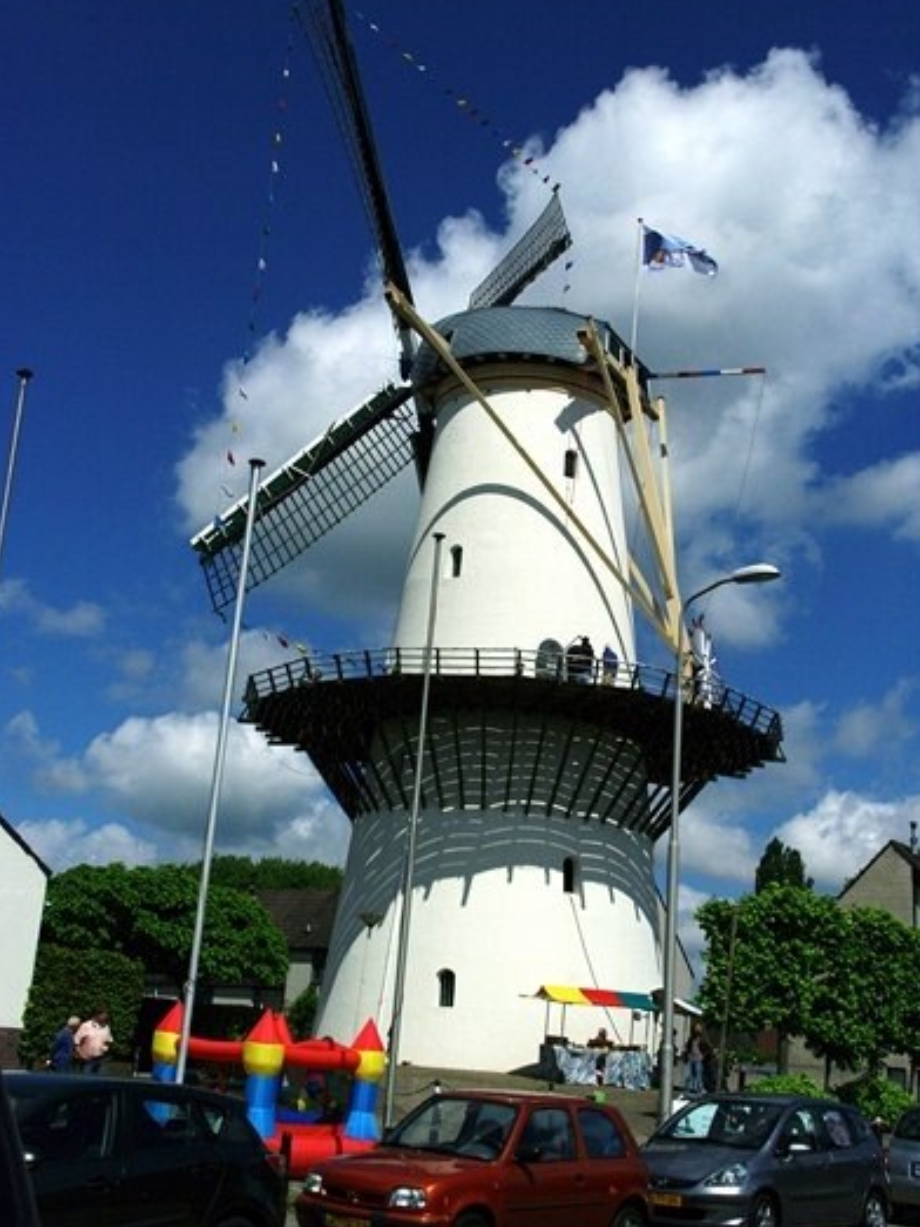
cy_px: 563
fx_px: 1524
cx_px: 456
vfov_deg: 43.8
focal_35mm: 43
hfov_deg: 33.6
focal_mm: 26
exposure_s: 1/2000
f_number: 11
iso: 400
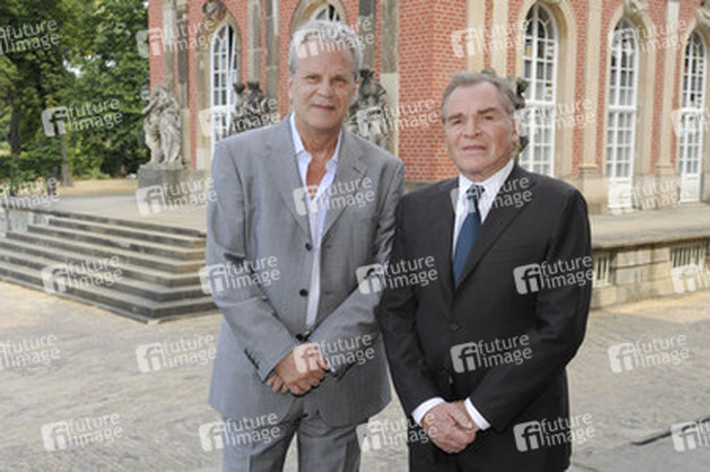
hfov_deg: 41.1
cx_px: 355
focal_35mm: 48
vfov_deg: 28.0
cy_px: 236
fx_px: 946
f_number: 7.1
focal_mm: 48
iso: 250
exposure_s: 1/200
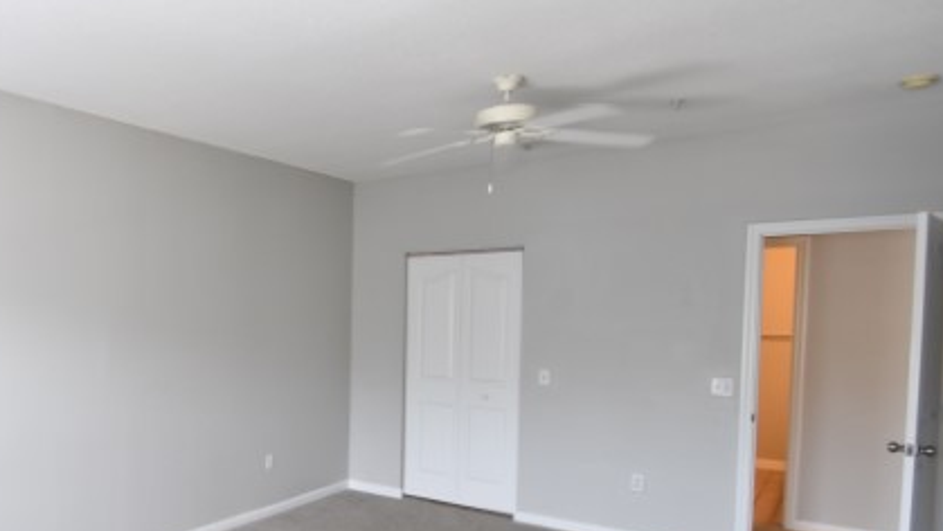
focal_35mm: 27
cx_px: 164
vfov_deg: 42.5
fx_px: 675
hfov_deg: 62.7
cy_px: 342
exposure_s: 1/45
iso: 800
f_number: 3.5
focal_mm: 10
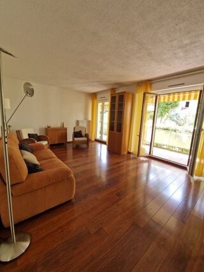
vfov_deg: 106.2
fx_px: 102
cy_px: 136
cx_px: 102
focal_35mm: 13
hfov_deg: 89.9
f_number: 2.2
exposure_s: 1/50
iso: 80
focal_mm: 2.2
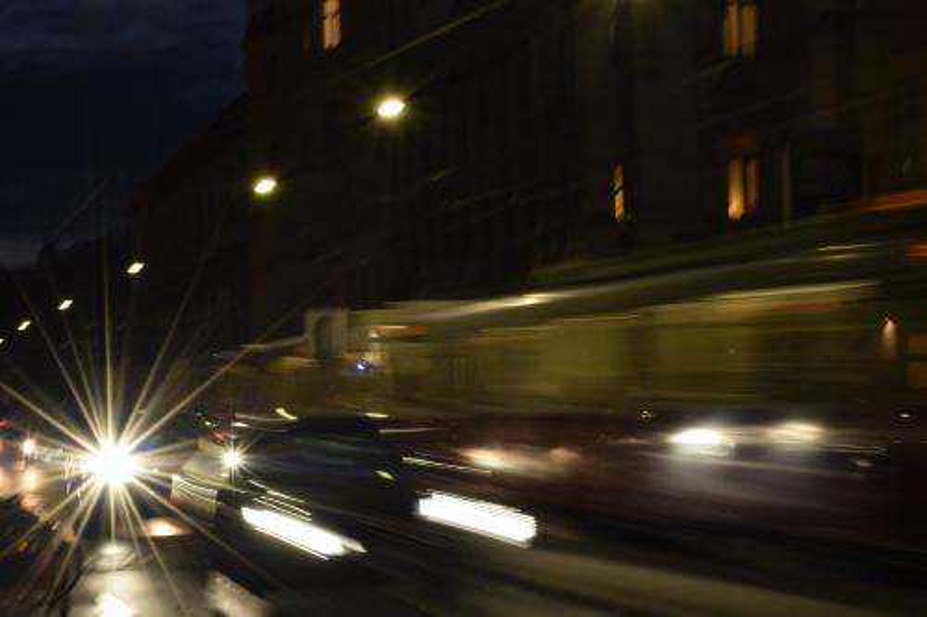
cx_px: 464
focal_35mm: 82
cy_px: 308
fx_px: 2124
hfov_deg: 24.6
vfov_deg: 16.5
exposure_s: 1/2
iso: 1600
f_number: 29
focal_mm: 55
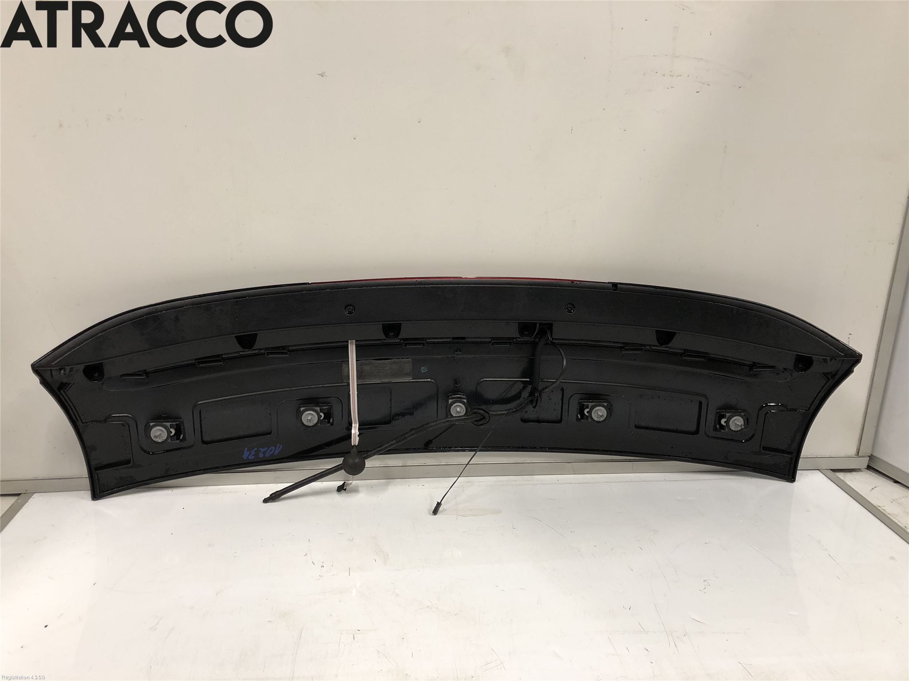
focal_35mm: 28
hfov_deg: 63.4
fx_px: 735
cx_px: 454
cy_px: 340
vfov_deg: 49.7
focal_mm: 3.99
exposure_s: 1/20
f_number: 1.8
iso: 40
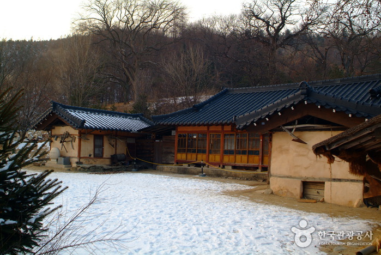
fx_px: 381
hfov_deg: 53.1
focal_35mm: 36
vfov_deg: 37.0
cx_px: 190
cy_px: 128
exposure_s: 1/60
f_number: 4
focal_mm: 24
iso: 100
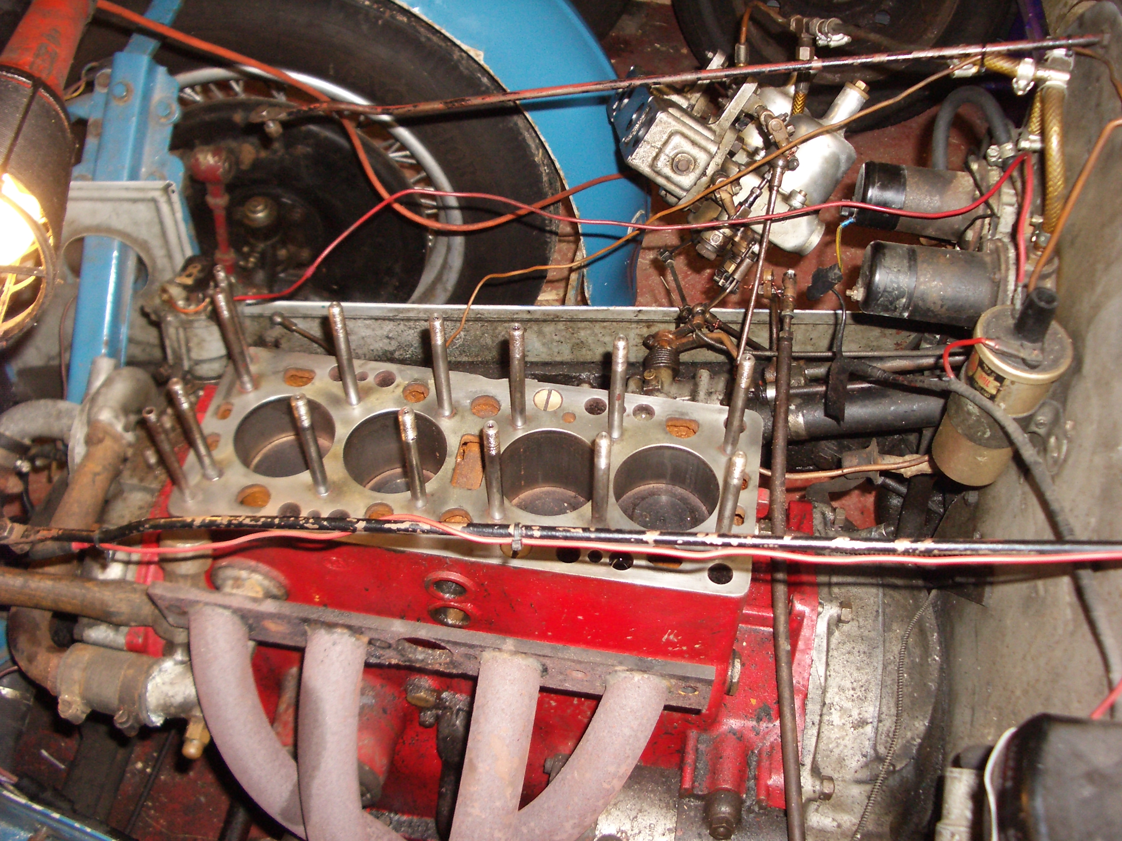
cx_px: 561
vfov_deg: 40.7
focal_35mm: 35
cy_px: 420
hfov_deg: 52.6
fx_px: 1134
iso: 200
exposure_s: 1/60
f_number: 2.6
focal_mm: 5.8
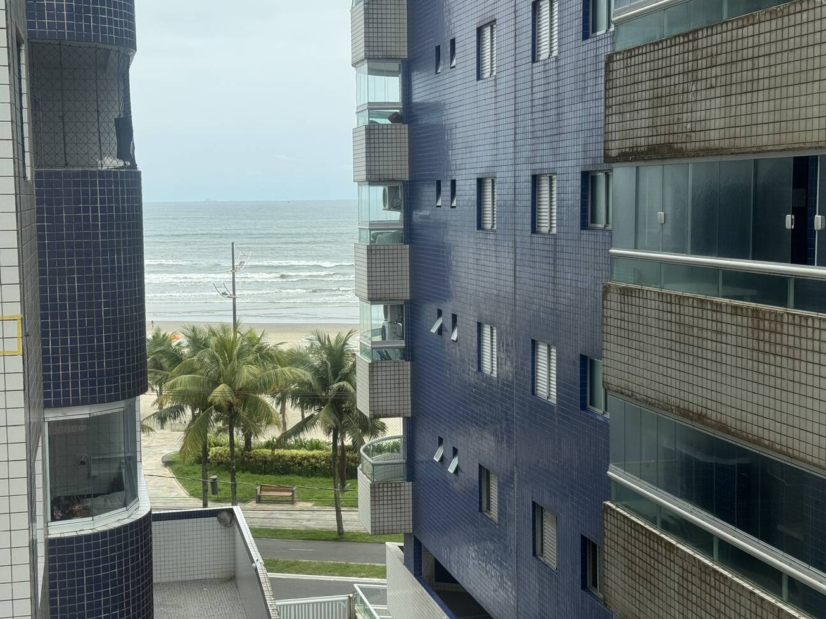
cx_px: 377
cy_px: 311
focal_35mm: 53
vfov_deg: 27.5
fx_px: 1265
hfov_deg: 36.1
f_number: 1.78
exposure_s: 1/1724
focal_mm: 6.76
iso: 64
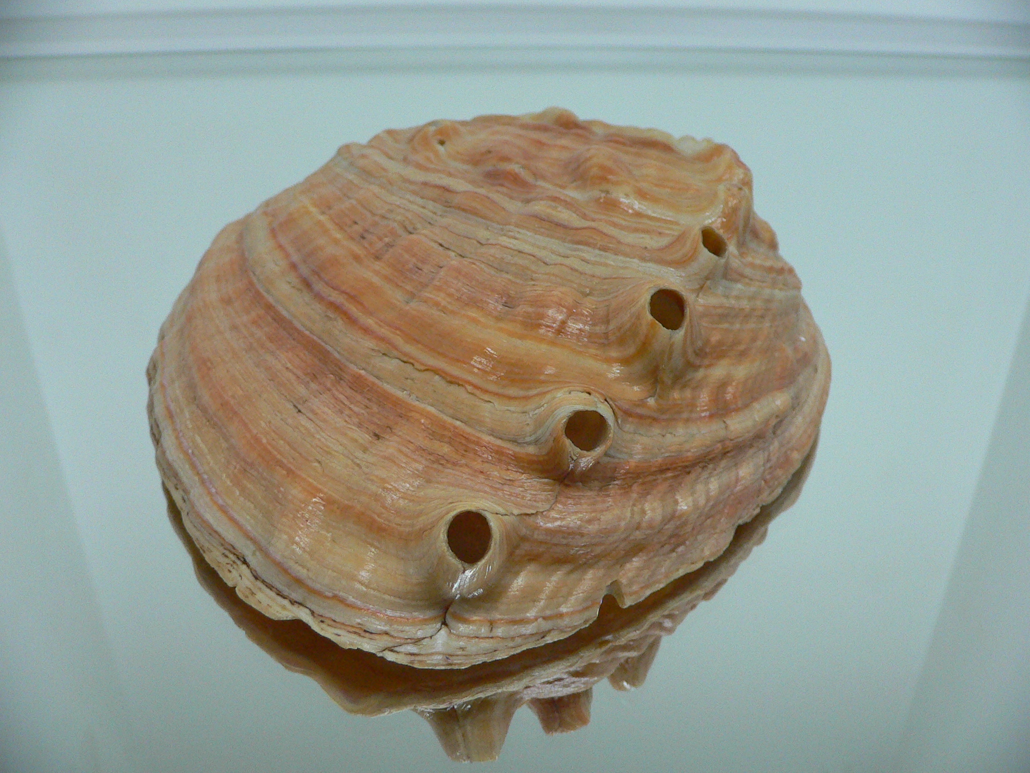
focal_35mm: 35
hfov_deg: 52.6
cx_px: 515
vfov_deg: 40.7
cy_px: 386
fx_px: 1041
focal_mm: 4.6
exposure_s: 1/50
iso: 200
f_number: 2.8
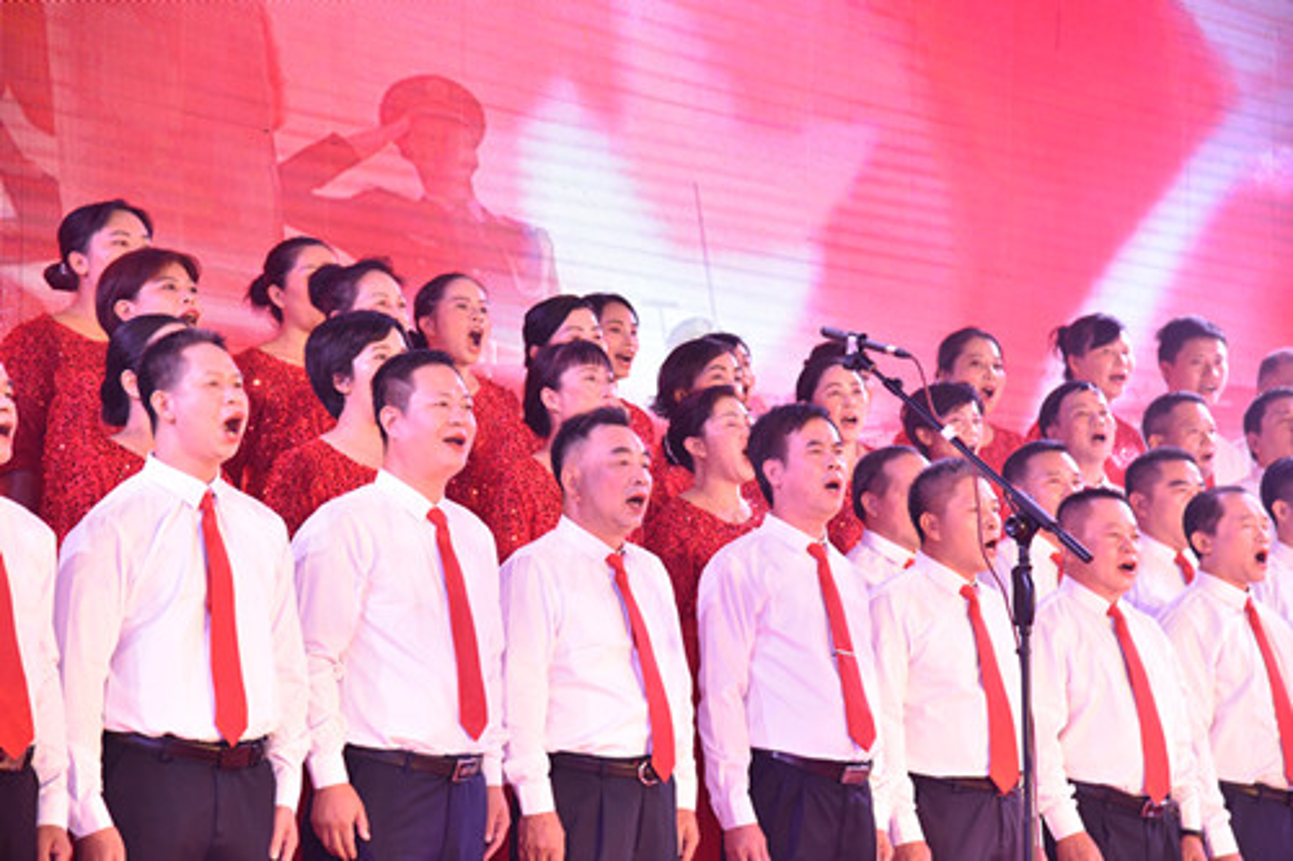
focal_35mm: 120
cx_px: 646
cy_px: 430
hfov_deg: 17.1
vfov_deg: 11.4
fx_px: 4308
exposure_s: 1/250
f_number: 5
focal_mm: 120
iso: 2000
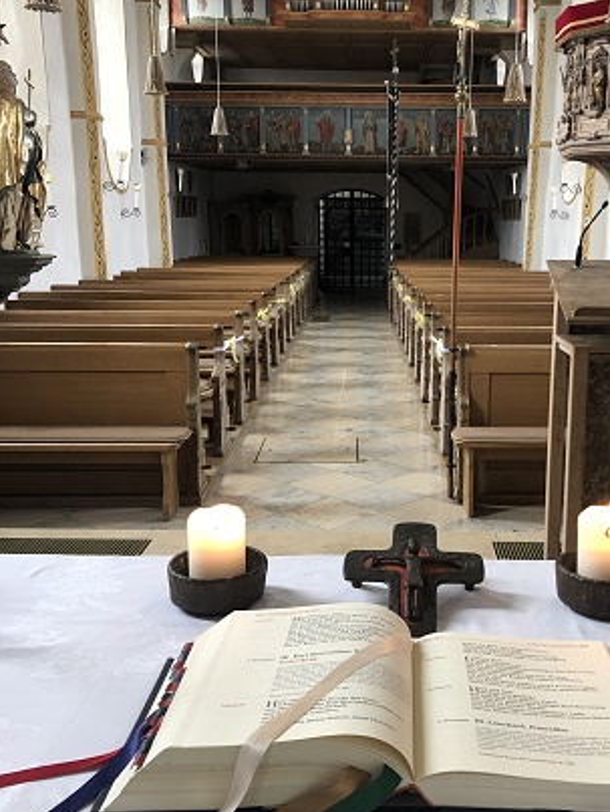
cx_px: 401
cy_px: 406
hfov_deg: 38.3
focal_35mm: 37
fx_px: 868
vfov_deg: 50.1
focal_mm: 4
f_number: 1.8
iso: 40
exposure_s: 1/15
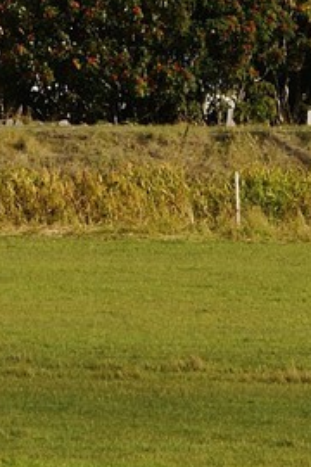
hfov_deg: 1.4
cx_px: -505
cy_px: -751
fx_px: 13048
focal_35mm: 1007
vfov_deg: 2.0
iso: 200
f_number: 10
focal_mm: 170
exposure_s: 1/320
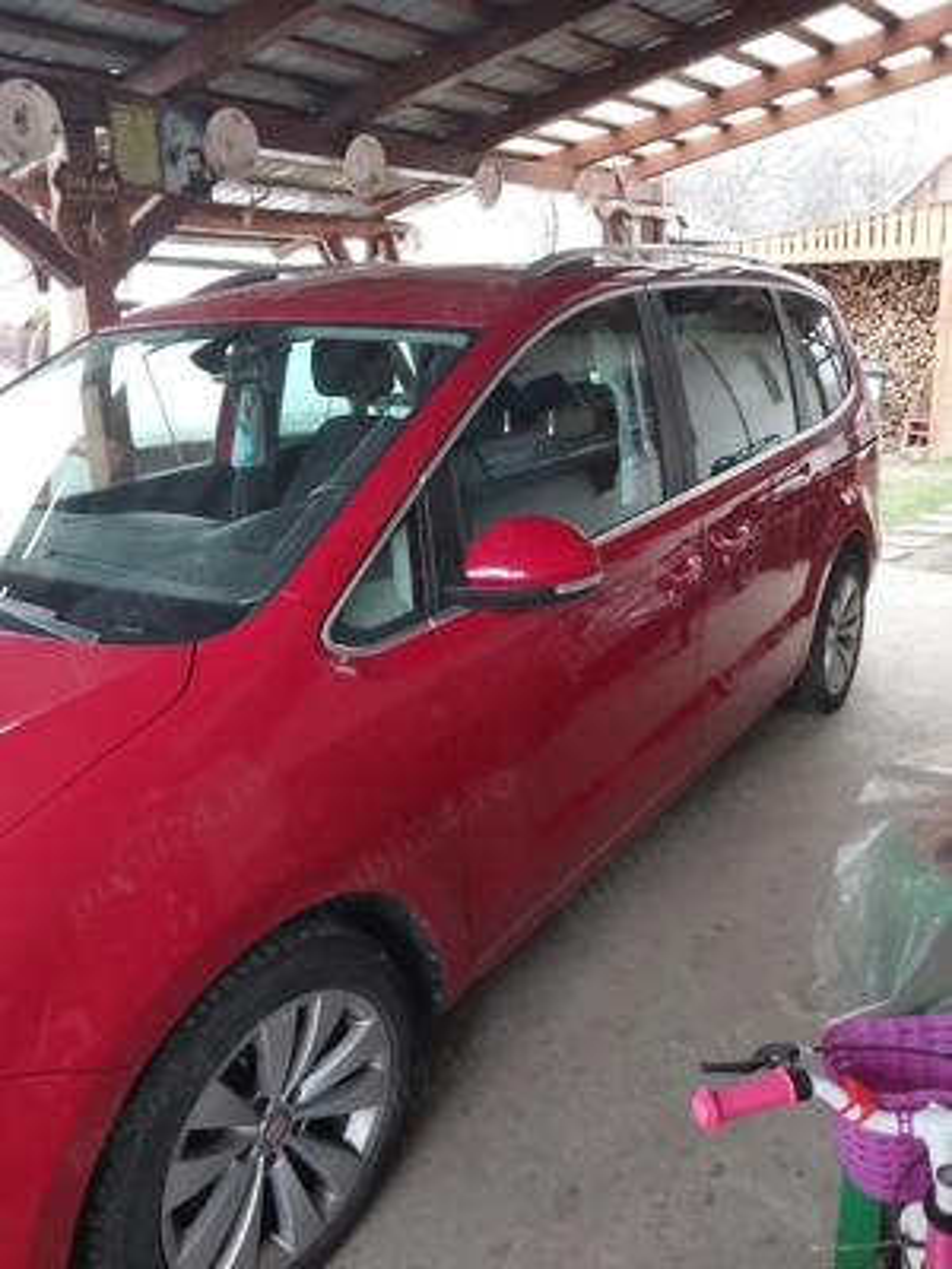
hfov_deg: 46.8
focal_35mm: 30
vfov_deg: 60.0
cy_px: 634
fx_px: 1100
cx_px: 476
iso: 500
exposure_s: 1/25
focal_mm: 4.6
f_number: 1.8
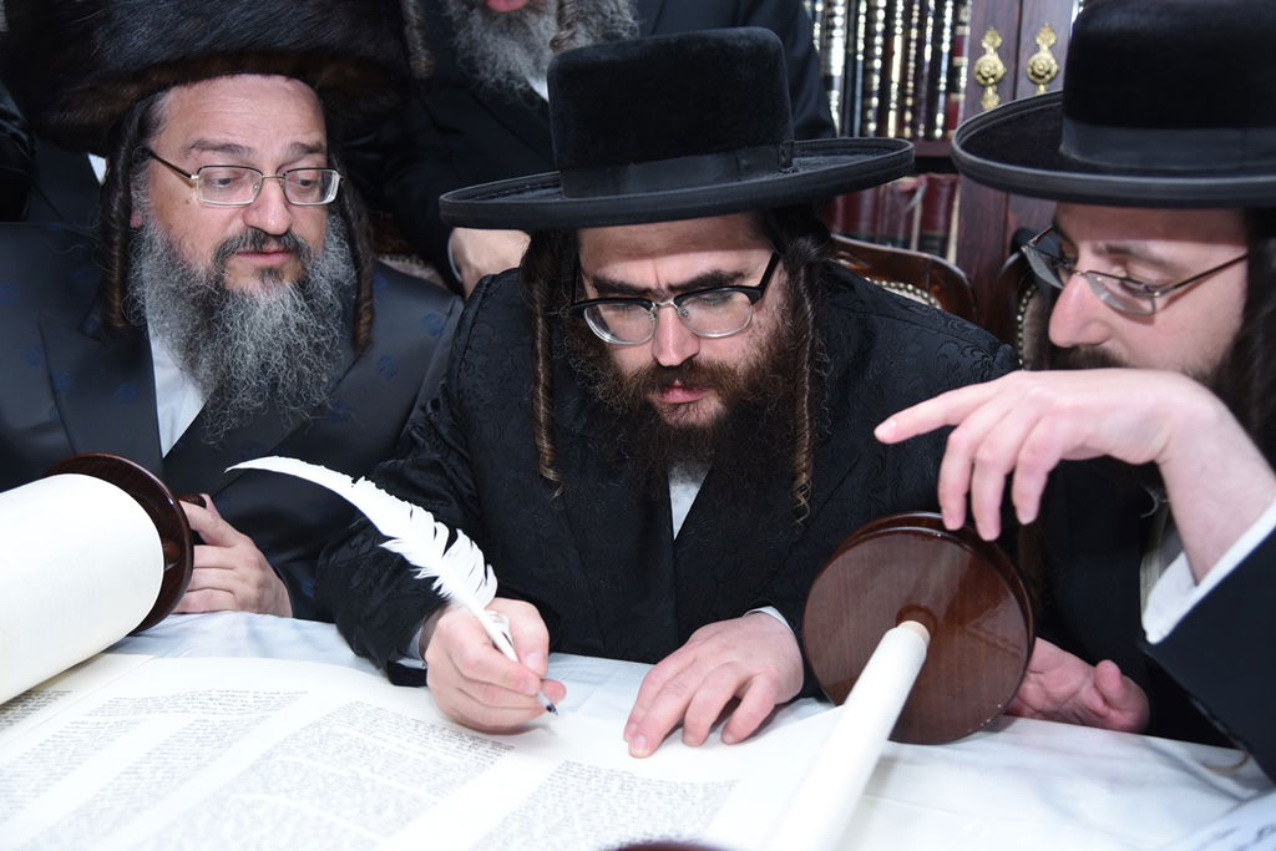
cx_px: 638
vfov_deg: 30.5
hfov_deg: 44.5
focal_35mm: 44
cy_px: 426
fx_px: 1560
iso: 640
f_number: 4
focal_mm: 44
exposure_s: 1/125
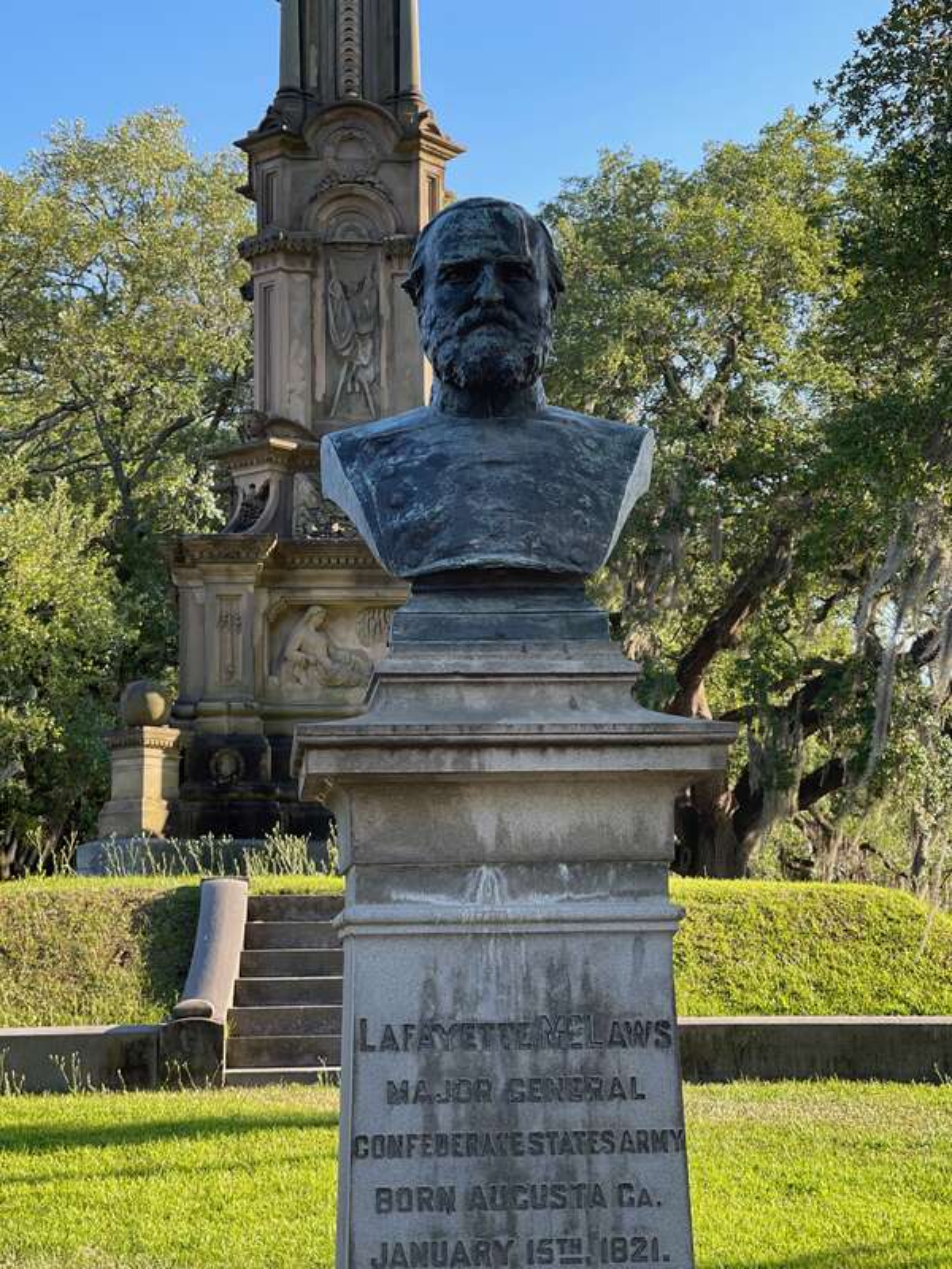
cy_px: 634
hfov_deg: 22.9
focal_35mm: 64
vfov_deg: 30.3
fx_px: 2347
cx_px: 476
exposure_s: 1/121
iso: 25
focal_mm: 7.5
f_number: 2.2
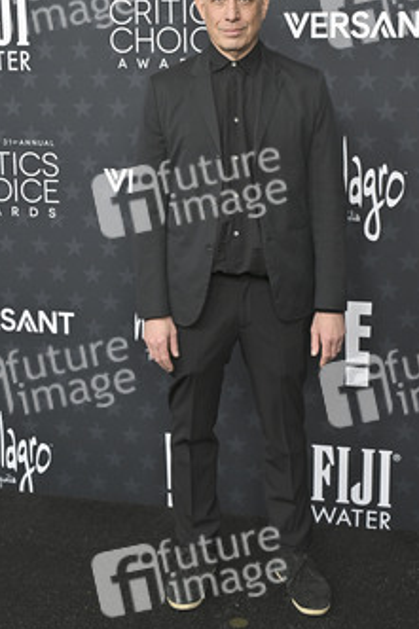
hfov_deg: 25.5
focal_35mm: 53
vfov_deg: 37.5
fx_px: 926
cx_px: 245
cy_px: 288
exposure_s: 1/320
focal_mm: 44
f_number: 5.6
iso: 1250
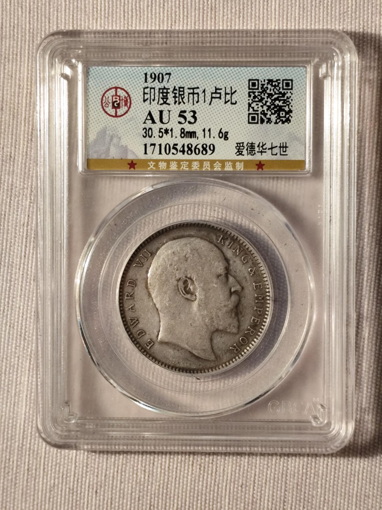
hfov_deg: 15.9
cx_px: 191
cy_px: 255
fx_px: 1368
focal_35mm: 93
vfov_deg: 21.1
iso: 400
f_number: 1.65
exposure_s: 1/25
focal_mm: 6.19
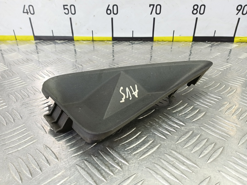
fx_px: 164
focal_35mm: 23
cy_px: 92
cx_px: 124
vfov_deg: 58.9
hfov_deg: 73.9
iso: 169
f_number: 1.6
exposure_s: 1/50
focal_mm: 4.11
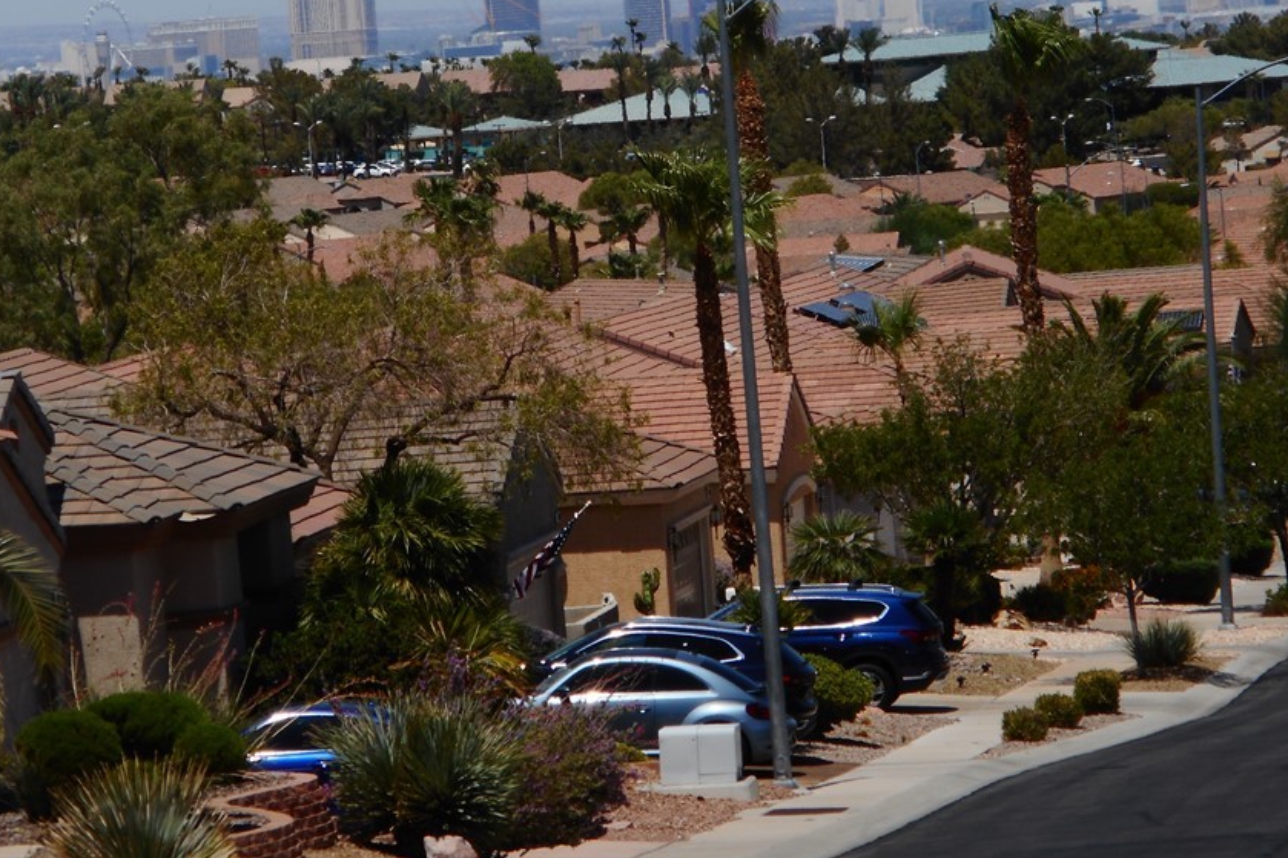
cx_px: 548
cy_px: 332
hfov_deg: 8.1
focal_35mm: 254
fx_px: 9085
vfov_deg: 5.4
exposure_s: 1/500
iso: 80
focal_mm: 36
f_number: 6.6
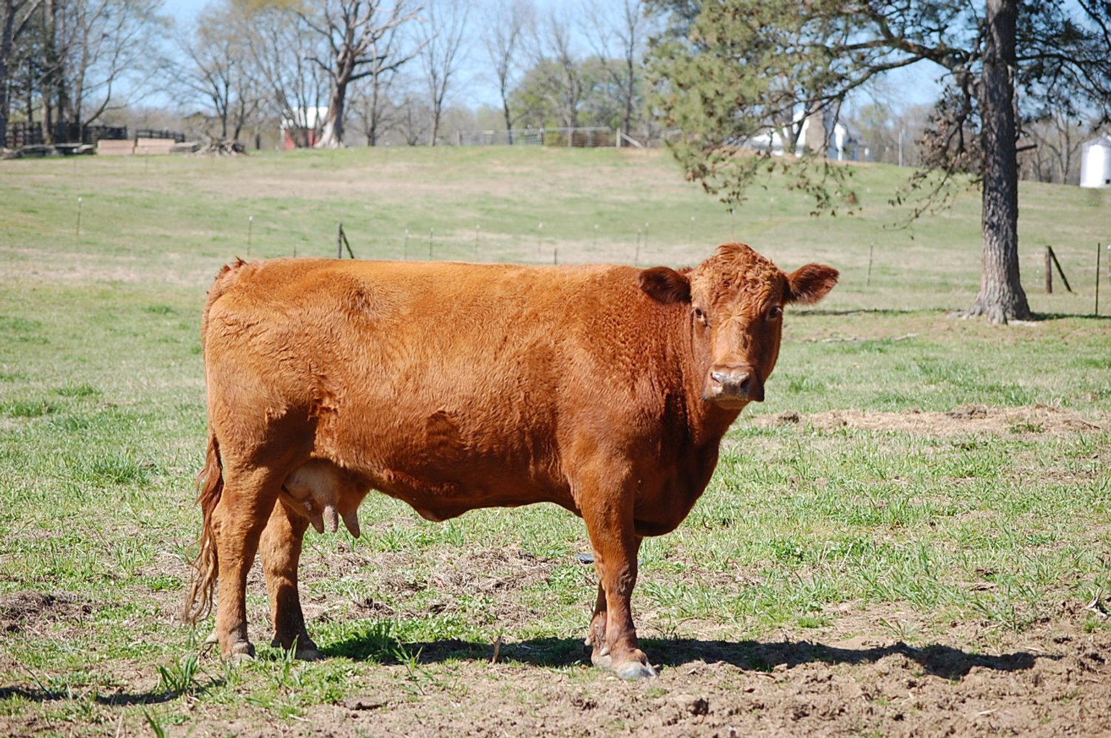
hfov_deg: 16.1
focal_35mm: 128
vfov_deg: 10.7
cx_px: 556
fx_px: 3931
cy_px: 369
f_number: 5.6
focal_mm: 85
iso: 200
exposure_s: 1/500
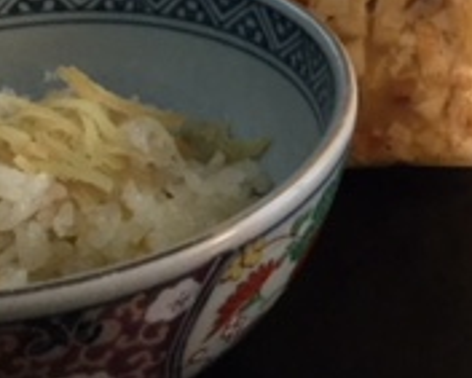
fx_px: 1537
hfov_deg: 17.4
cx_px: 357
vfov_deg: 13.1
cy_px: -233
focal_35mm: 110
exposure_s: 1/30
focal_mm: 3.3
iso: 32
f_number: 2.4
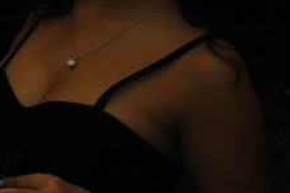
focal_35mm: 201
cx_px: -299
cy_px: 45
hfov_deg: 9.5
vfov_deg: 6.8
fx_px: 1618
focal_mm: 30
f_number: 4.5
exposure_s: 1/60
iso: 800
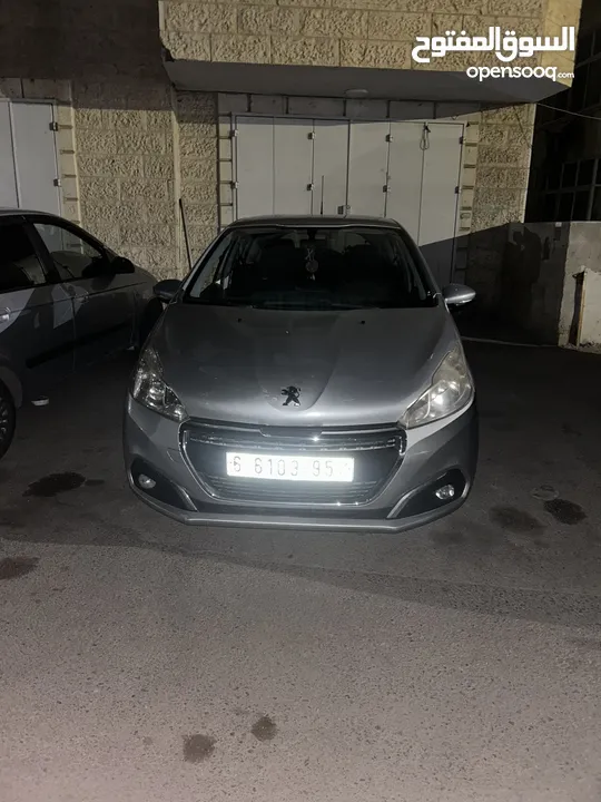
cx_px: 300
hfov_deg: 53.1
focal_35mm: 26
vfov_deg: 67.3
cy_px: 401
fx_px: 602
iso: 125
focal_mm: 5.7
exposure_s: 1/4
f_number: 1.5
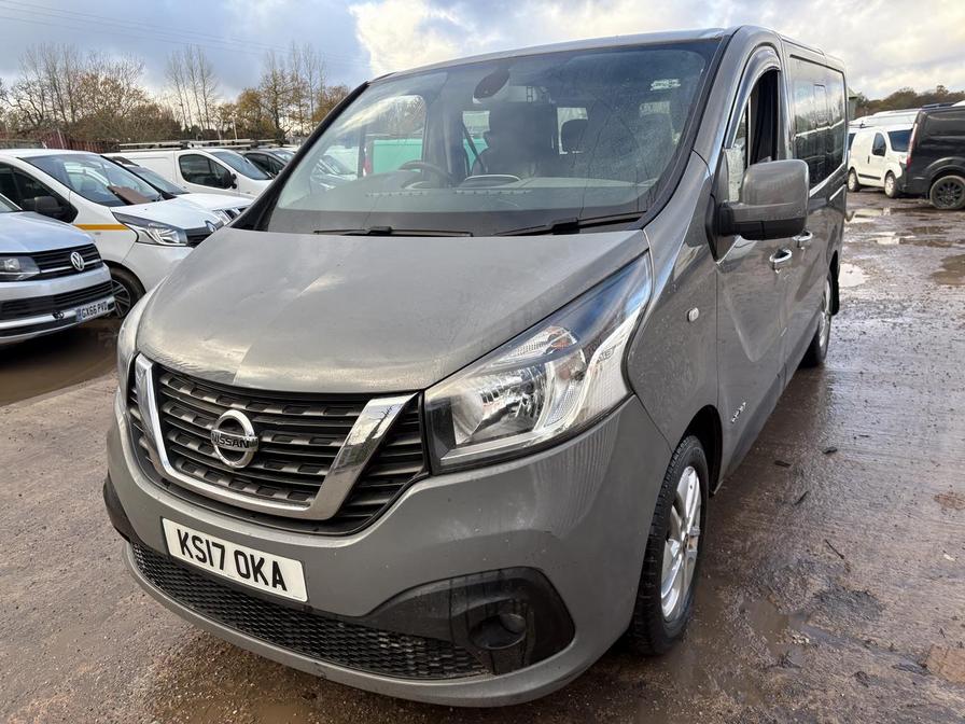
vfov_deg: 53.1
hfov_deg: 67.3
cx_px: 482
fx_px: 725
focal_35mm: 26
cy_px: 362
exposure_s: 1/329
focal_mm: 5.96
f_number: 1.6
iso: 50
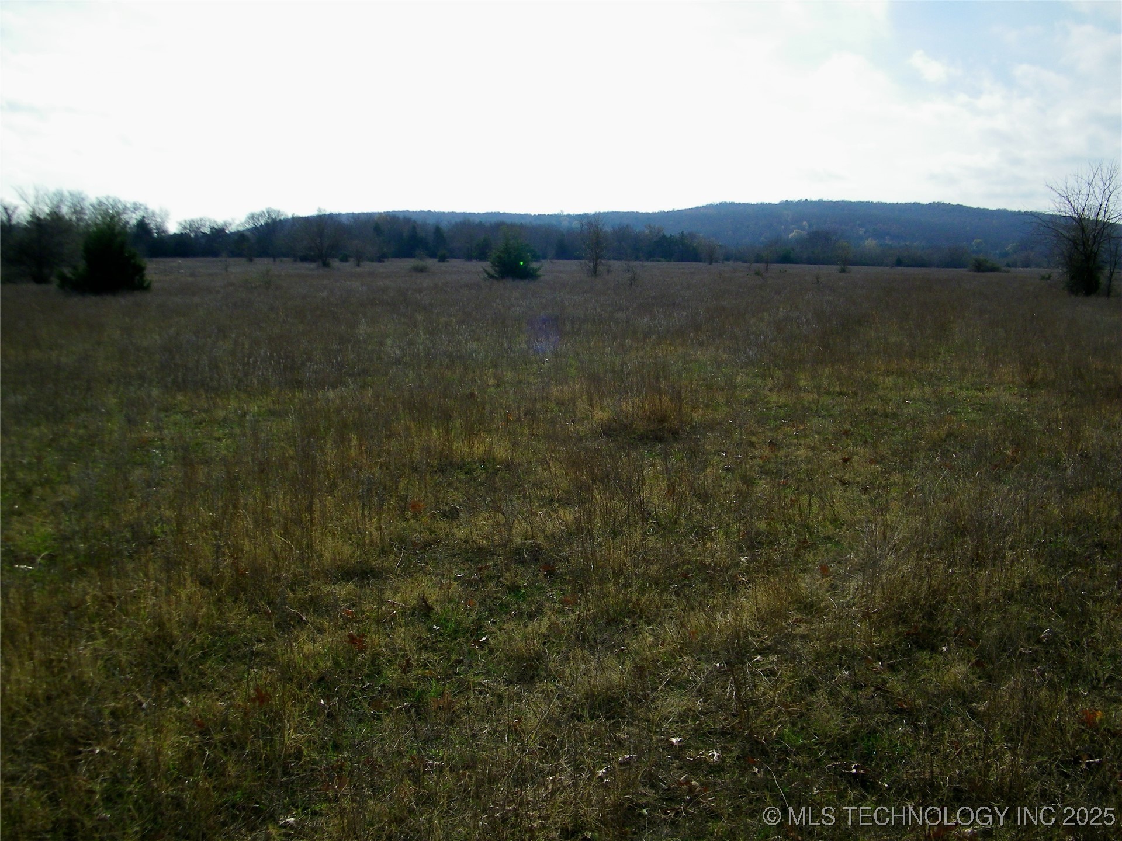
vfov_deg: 44.2
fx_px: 1037
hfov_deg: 56.8
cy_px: 420
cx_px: 561
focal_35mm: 32
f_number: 7.2
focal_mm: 5.8
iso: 80
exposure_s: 1/400
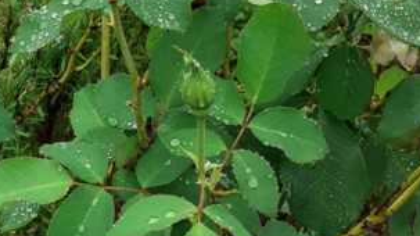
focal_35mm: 70
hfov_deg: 29.8
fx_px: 779
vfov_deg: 16.8
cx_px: 123
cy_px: -7
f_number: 1.9
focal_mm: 3.6
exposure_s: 1/100
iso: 40
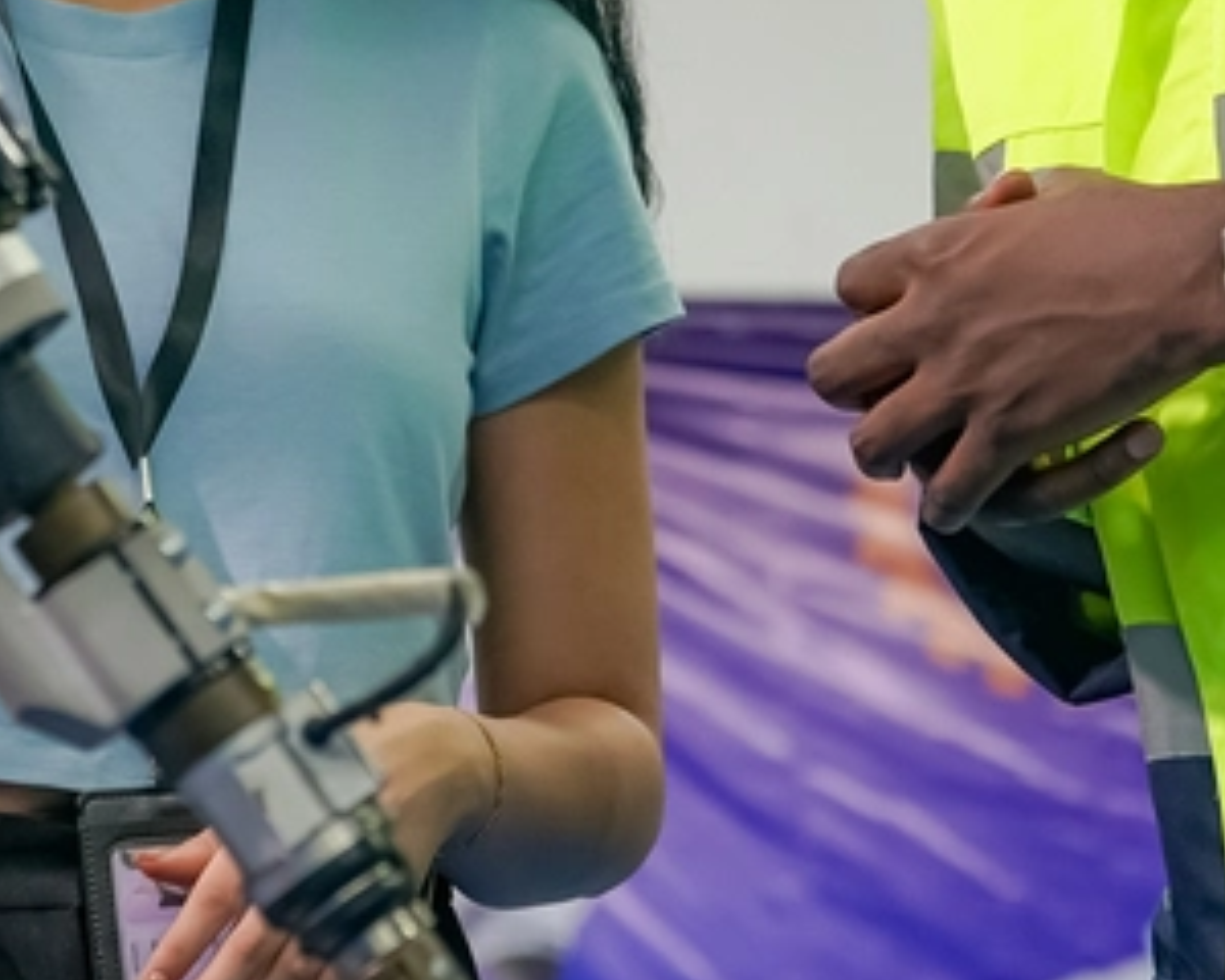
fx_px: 7940
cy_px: -316
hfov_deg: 8.8
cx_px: 12
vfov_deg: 7.0
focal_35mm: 219
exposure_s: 1/160
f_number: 4
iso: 1000
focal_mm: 70
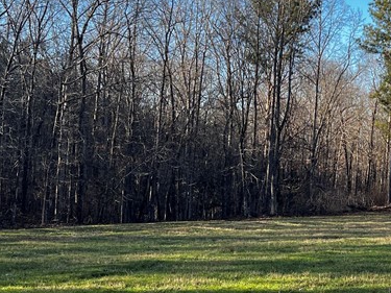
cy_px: 160
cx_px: 359
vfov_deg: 20.7
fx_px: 802
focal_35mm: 71
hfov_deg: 26.4
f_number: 1.5
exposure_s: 1/1183
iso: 50
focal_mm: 5.7
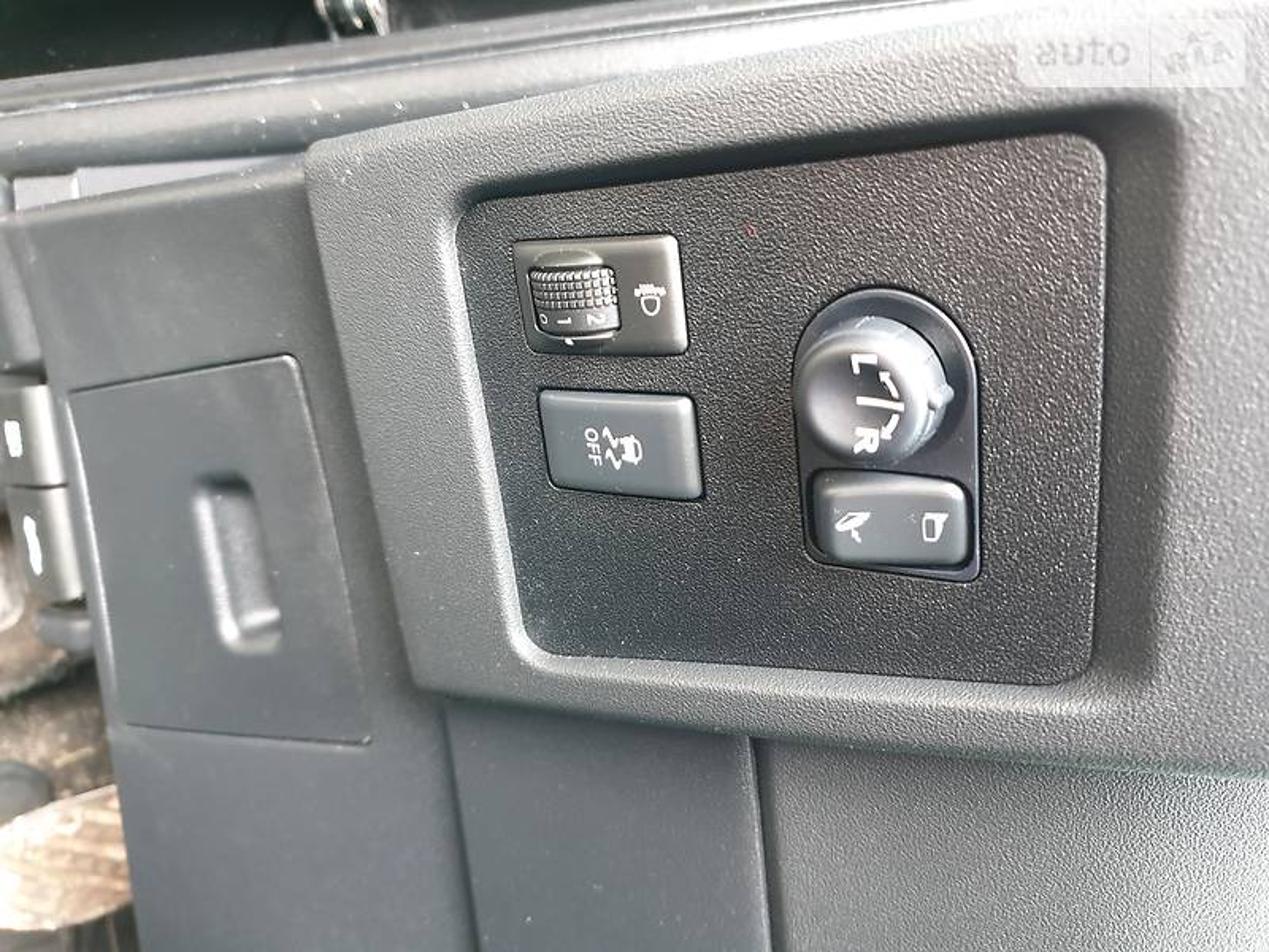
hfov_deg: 67.3
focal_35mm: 26
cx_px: 634
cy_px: 476
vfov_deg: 53.1
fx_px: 953
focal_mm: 4.3
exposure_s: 1/21
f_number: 1.5
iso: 250
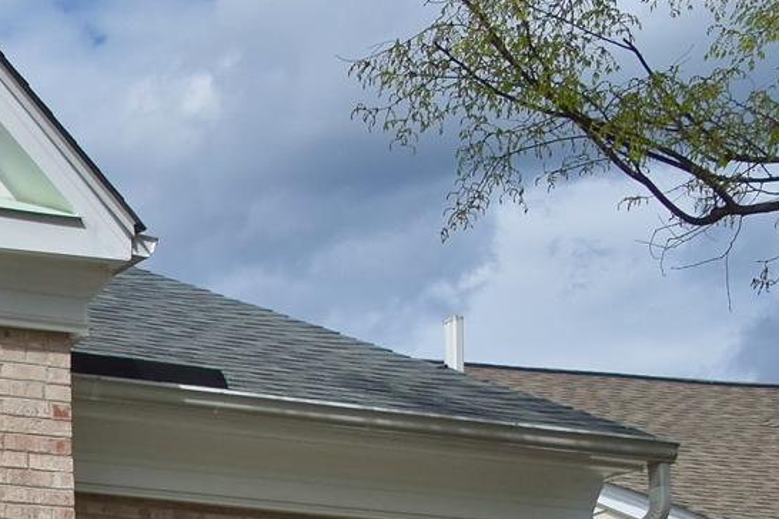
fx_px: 2921
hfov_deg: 13.5
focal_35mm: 135
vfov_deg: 9.7
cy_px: 866
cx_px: -643
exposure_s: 1/640
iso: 400
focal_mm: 24
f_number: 13
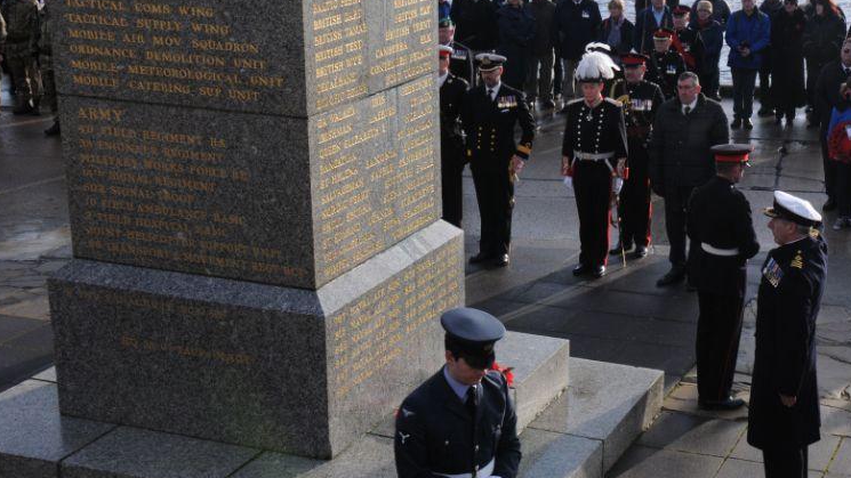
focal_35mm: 69
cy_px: 264
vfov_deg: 17.5
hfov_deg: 30.4
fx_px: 1557
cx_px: 554
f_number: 10
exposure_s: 1/400
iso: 500
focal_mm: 32
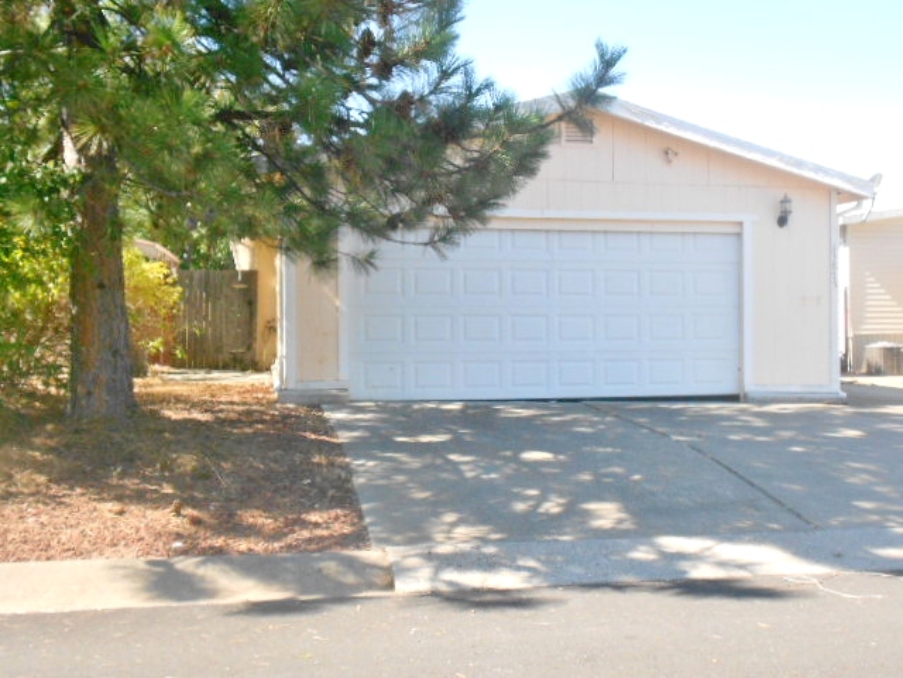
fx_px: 965
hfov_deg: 50.1
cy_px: 339
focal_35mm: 37
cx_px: 452
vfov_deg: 38.7
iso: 400
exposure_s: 1/1000
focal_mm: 6.7
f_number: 3.9
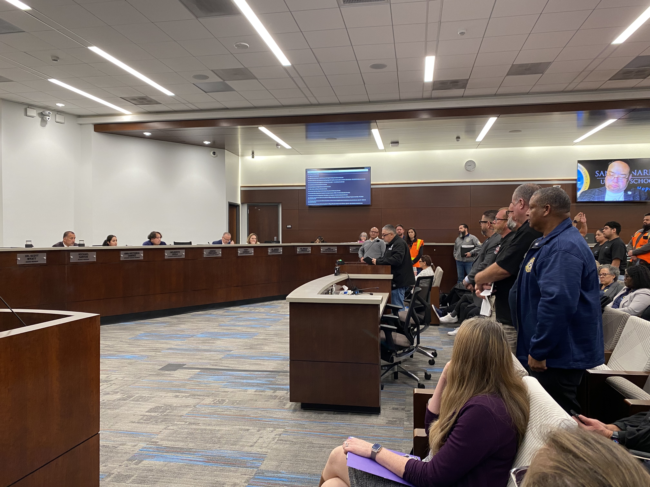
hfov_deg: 67.3
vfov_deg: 53.1
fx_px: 488
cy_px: 244
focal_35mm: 26
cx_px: 325
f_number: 1.8
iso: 100
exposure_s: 1/60
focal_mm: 4.25
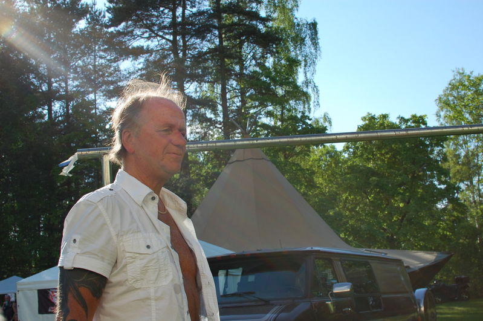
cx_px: 242
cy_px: 160
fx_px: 704
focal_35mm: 52
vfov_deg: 25.7
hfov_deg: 37.9
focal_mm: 35
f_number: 8
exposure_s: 1/250
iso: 200
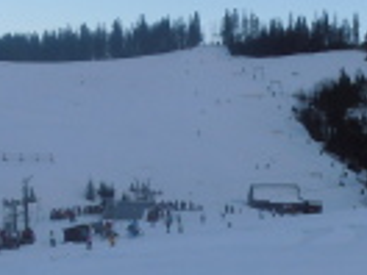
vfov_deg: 16.5
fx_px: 922
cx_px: 281
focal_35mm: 87
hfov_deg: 22.3
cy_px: 292
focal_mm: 4.2
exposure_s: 1/160
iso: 80
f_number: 7.9
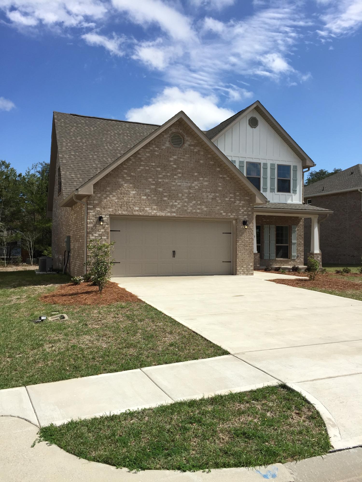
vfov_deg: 61.7
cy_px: 241
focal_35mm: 29
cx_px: 181
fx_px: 404
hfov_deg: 48.2
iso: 32
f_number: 2.2
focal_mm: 4.15
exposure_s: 1/1799
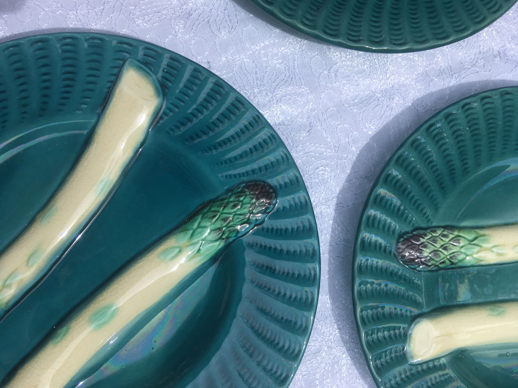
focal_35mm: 29
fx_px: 434
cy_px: 194
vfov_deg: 48.2
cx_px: 259
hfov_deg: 61.7
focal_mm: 4.15
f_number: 2.2
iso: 25
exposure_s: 1/1451
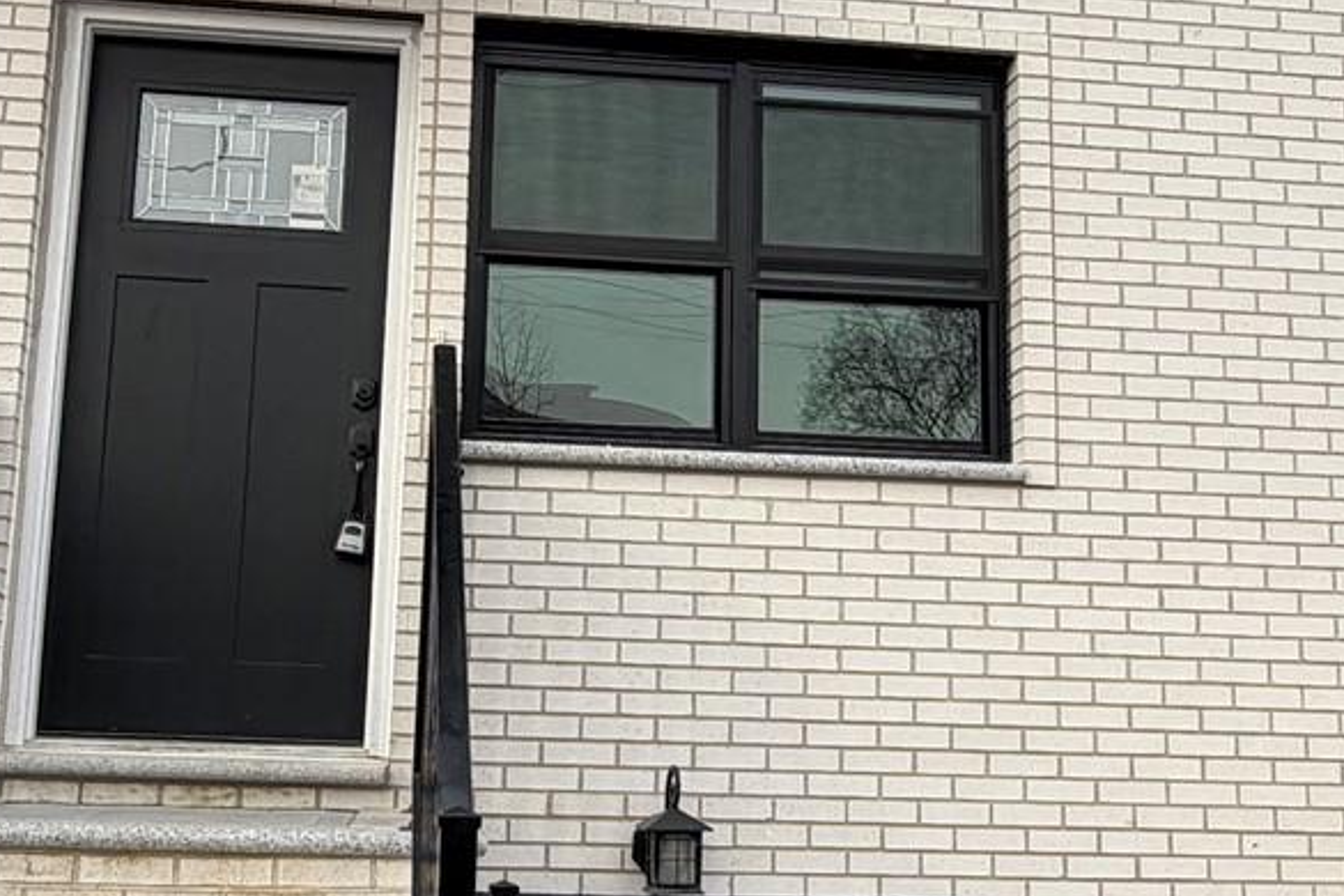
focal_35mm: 51
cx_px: 595
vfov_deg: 26.5
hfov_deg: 38.8
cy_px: 418
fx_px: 1904
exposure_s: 1/502
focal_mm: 2.22
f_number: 2.2
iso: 40
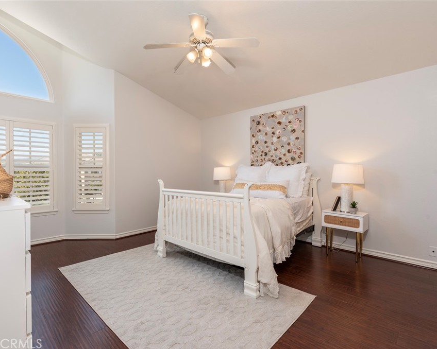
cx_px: 196
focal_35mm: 17
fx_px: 220
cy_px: 175
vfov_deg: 77.0
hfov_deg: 89.4
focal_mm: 15
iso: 200
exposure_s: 1/200
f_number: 8
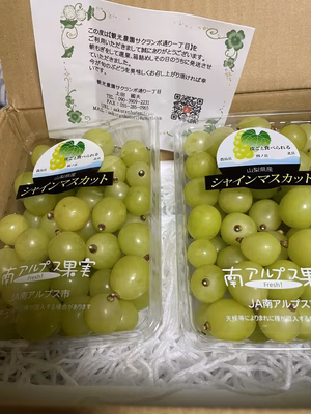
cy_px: 207
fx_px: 311
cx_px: 156
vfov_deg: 67.3
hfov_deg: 53.1
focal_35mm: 26
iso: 160
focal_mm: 4.2
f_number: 1.6
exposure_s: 1/50
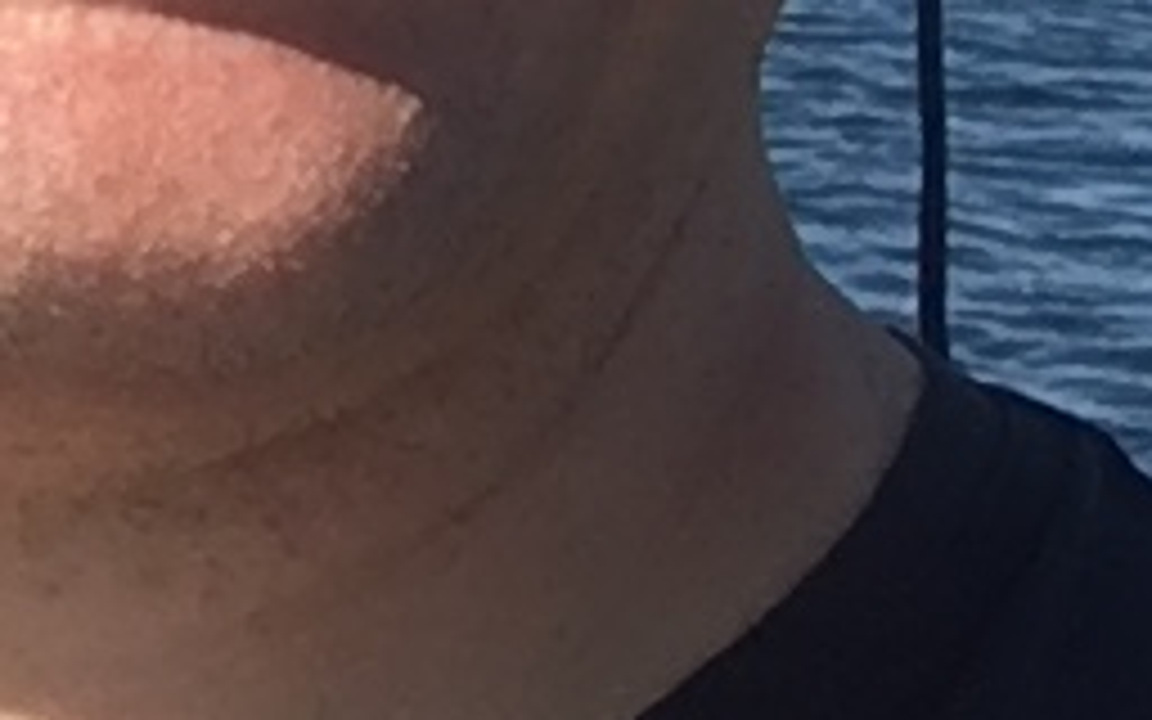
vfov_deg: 7.6
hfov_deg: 11.7
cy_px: -900
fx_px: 5149
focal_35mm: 164
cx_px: -990
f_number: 2.4
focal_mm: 2.15
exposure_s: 1/1534
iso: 50
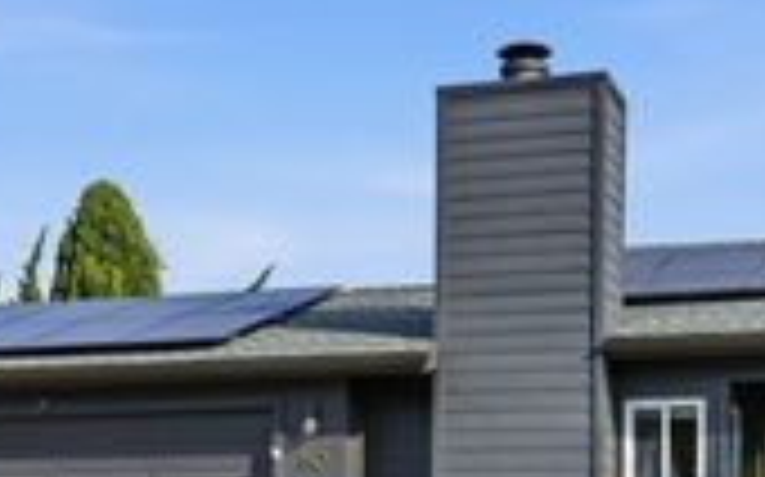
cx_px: 482
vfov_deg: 17.1
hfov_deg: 27.4
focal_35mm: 75
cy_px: 443
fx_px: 1563
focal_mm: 25
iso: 1000
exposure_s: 1/8000
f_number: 8
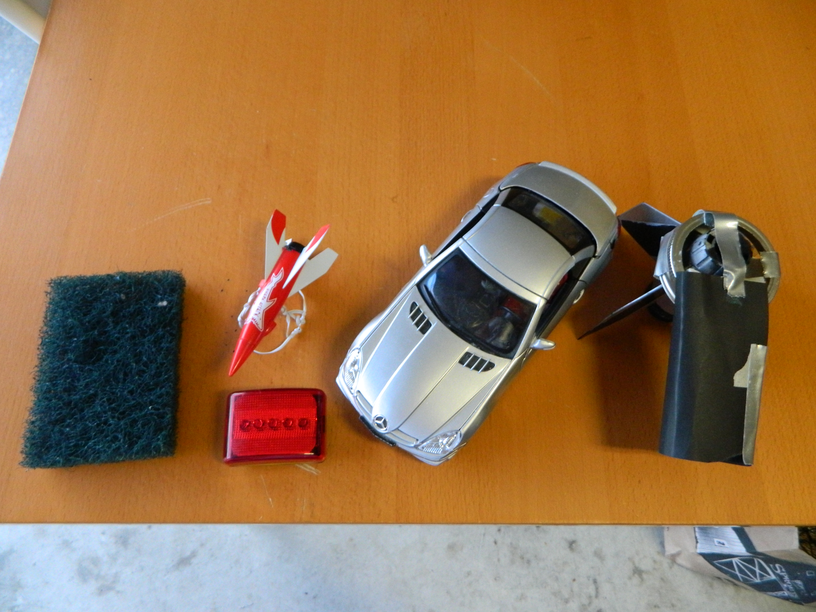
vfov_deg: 54.9
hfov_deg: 69.4
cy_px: 306
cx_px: 408
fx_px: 589
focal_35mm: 25
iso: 400
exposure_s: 1/40
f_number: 3.1
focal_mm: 4.5
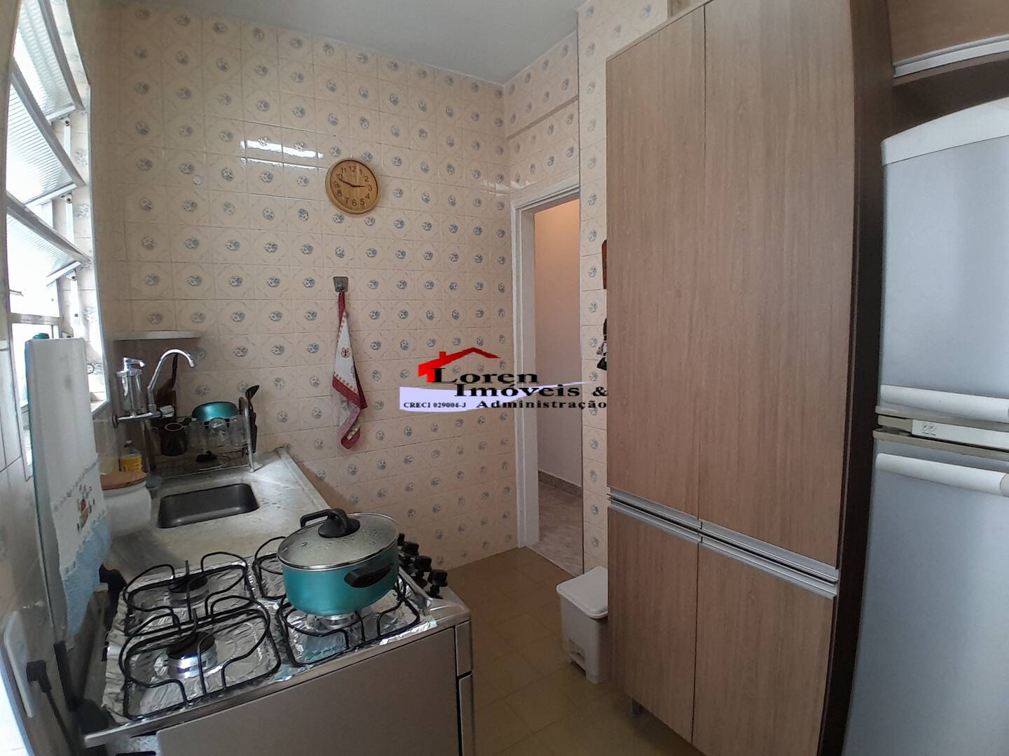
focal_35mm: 17
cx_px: 504
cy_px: 378
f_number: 2.2
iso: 64
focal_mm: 1.46
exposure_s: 1/40
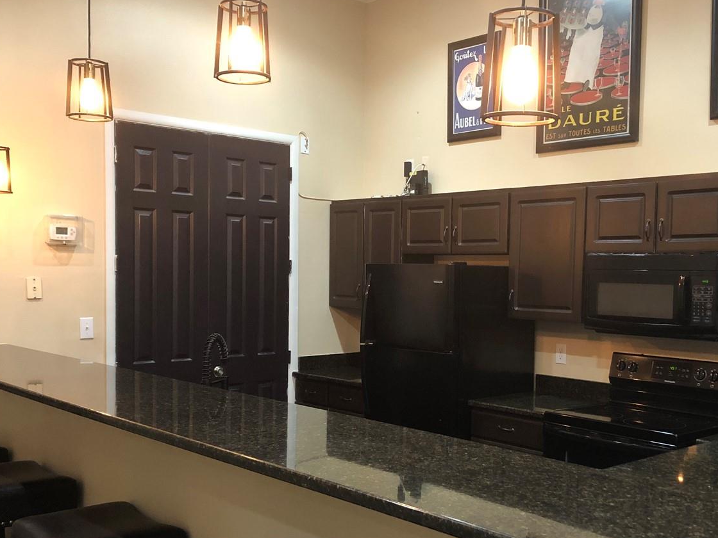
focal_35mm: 40
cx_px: 443
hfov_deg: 46.4
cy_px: 327
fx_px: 830
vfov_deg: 35.8
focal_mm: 3.99
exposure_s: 1/11
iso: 100
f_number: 1.8
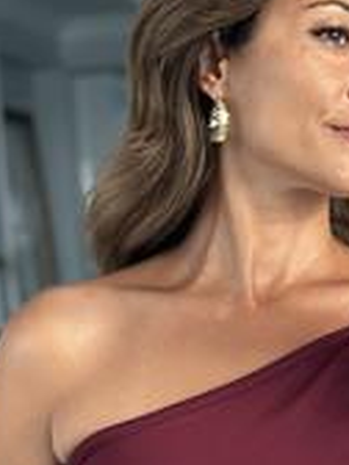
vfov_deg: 13.4
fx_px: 1949
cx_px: 313
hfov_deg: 10.2
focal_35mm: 145
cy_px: 493
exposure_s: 1/121
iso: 125
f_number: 1.78
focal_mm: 6.86
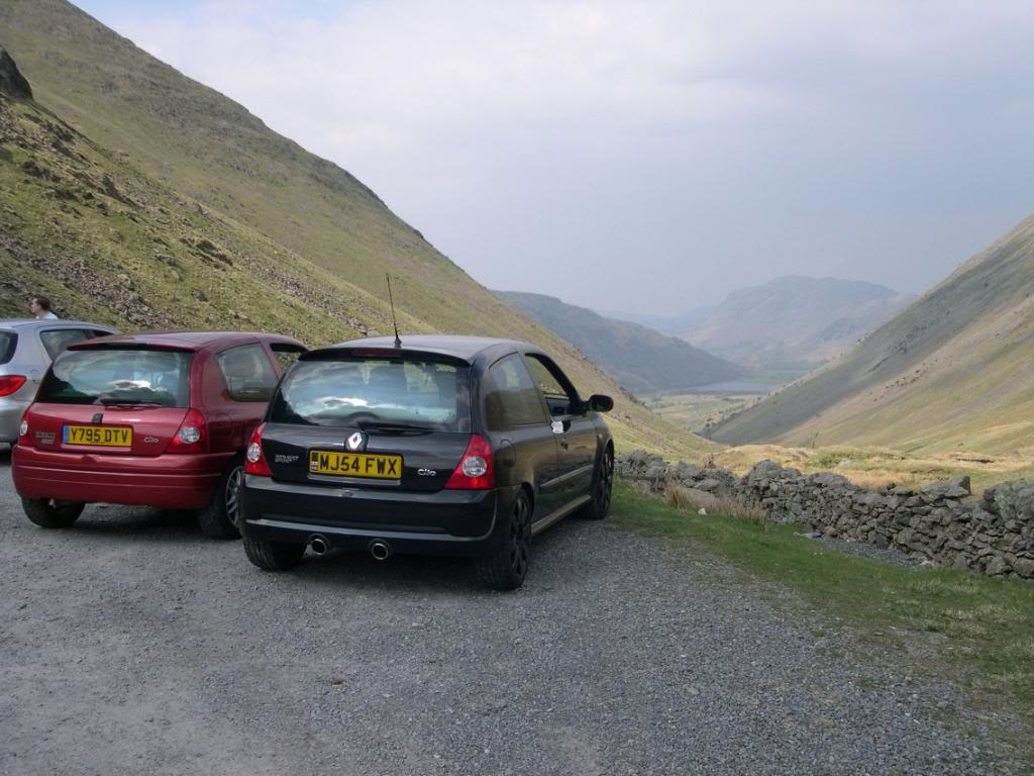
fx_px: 1135
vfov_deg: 37.7
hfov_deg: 49.0
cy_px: 388
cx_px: 517
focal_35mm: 38
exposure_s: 1/141
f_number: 7.6
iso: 100
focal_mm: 8
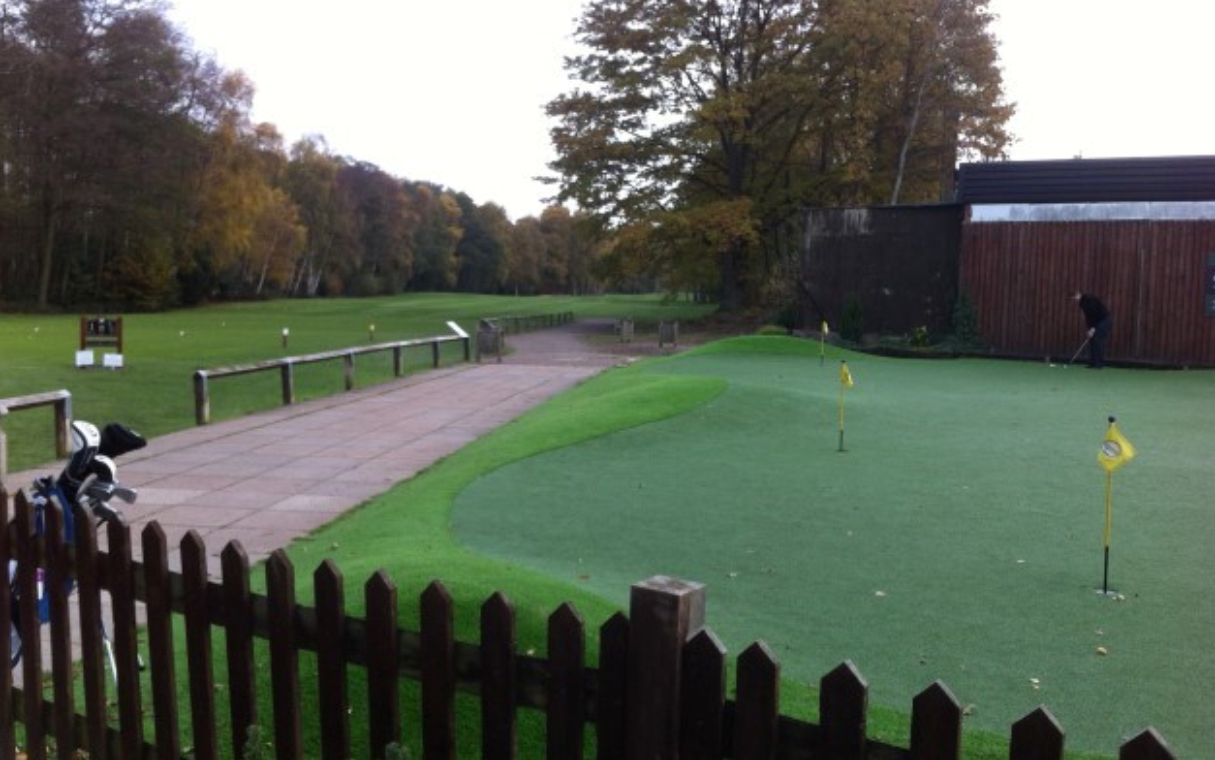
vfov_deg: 33.6
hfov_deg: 51.5
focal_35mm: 38
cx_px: 602
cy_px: 372
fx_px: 1258
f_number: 2.8
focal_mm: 3.85
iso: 80
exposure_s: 1/208
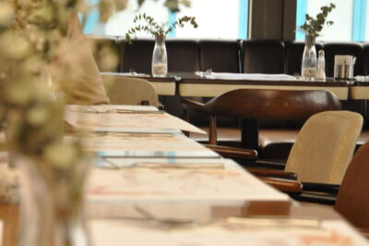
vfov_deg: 14.7
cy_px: 123
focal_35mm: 93
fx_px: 952
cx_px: 184
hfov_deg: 21.9
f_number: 5.6
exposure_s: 1/125
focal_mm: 62
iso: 1600
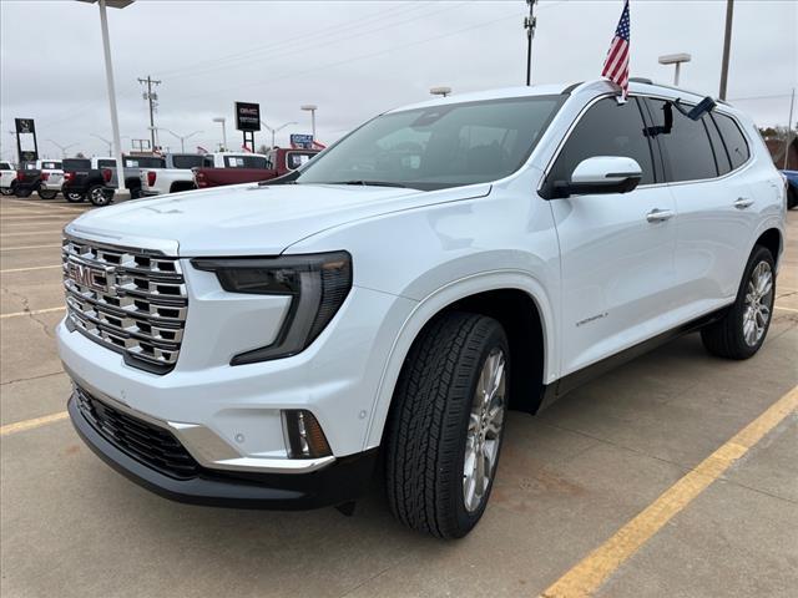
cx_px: 399
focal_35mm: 26
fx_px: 599
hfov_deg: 67.3
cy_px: 299
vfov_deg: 53.1
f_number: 1.5
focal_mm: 5.7
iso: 50
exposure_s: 1/991
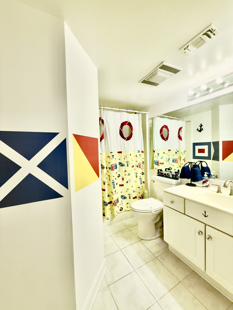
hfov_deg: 85.7
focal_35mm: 14
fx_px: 126
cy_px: 155
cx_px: 116
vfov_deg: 102.1
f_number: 2.2
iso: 160
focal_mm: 2.22
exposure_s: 1/120
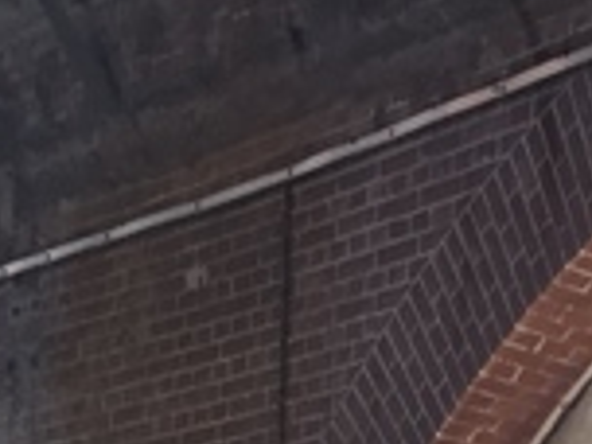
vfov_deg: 9.3
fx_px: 2428
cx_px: 1067
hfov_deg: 12.7
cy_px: 1059
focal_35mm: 142
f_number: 1.8
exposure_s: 1/40
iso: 200
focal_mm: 3.95
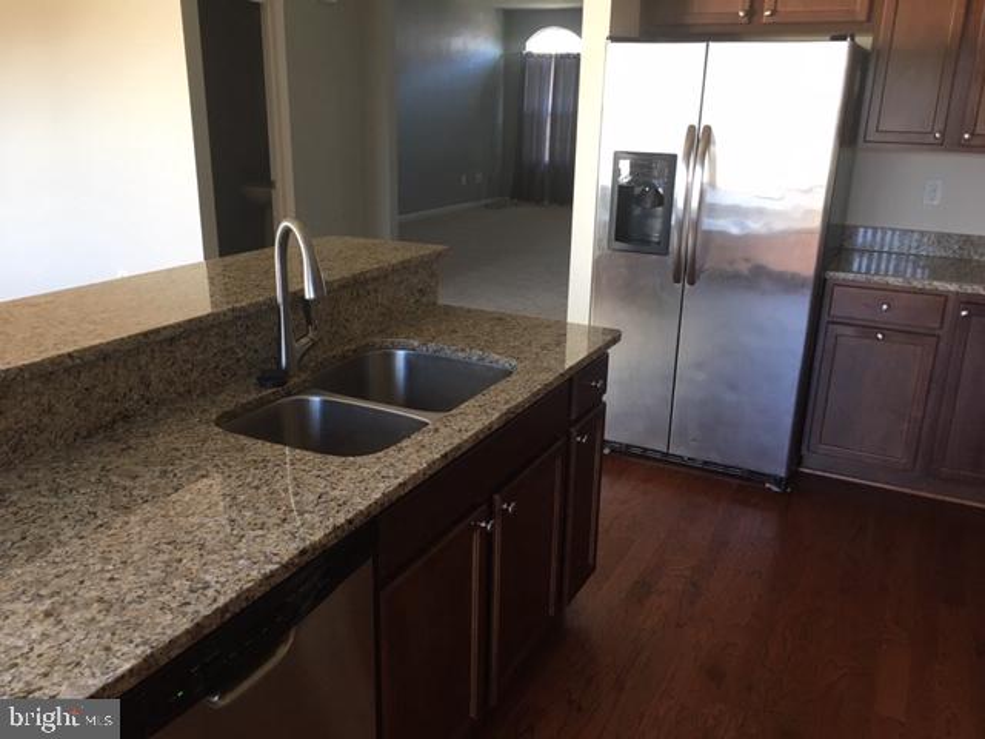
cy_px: 370
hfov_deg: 61.7
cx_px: 492
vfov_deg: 48.2
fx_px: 825
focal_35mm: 29
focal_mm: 4.15
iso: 100
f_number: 2.2
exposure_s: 1/30
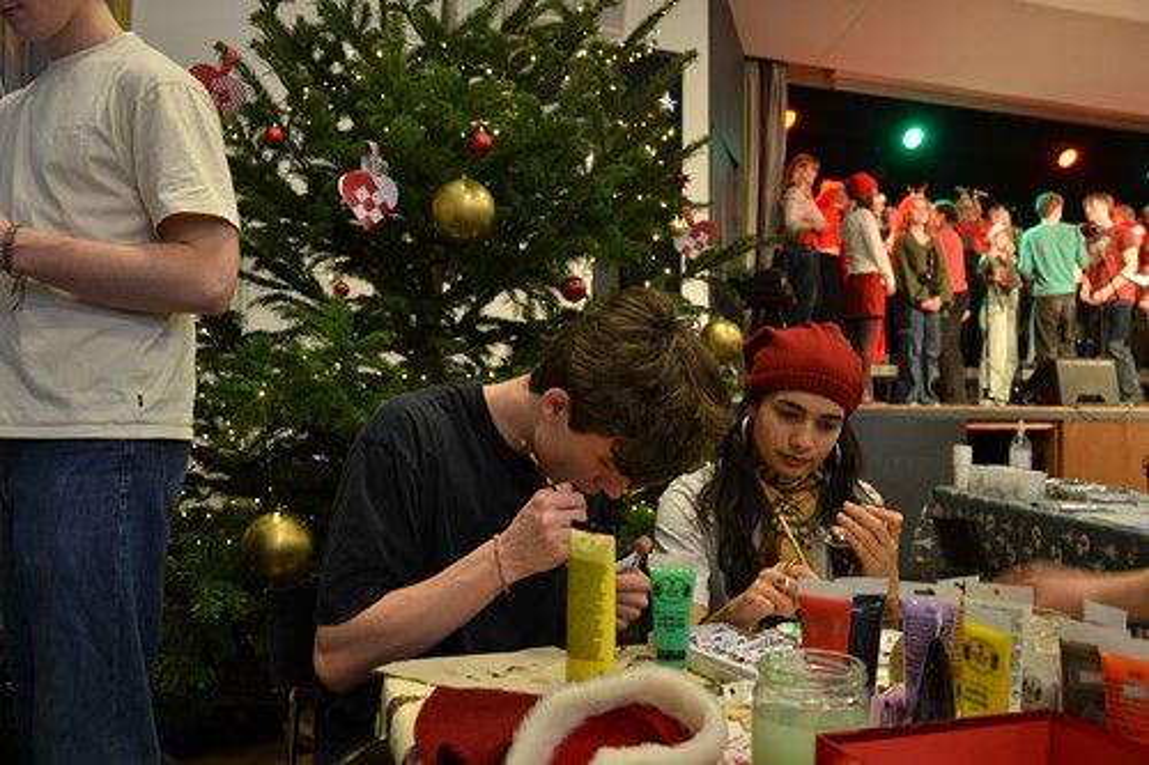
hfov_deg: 67.4
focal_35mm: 27
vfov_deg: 47.9
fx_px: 861
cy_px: 382
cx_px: 574
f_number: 3.5
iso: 450
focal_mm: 18
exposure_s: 1/15
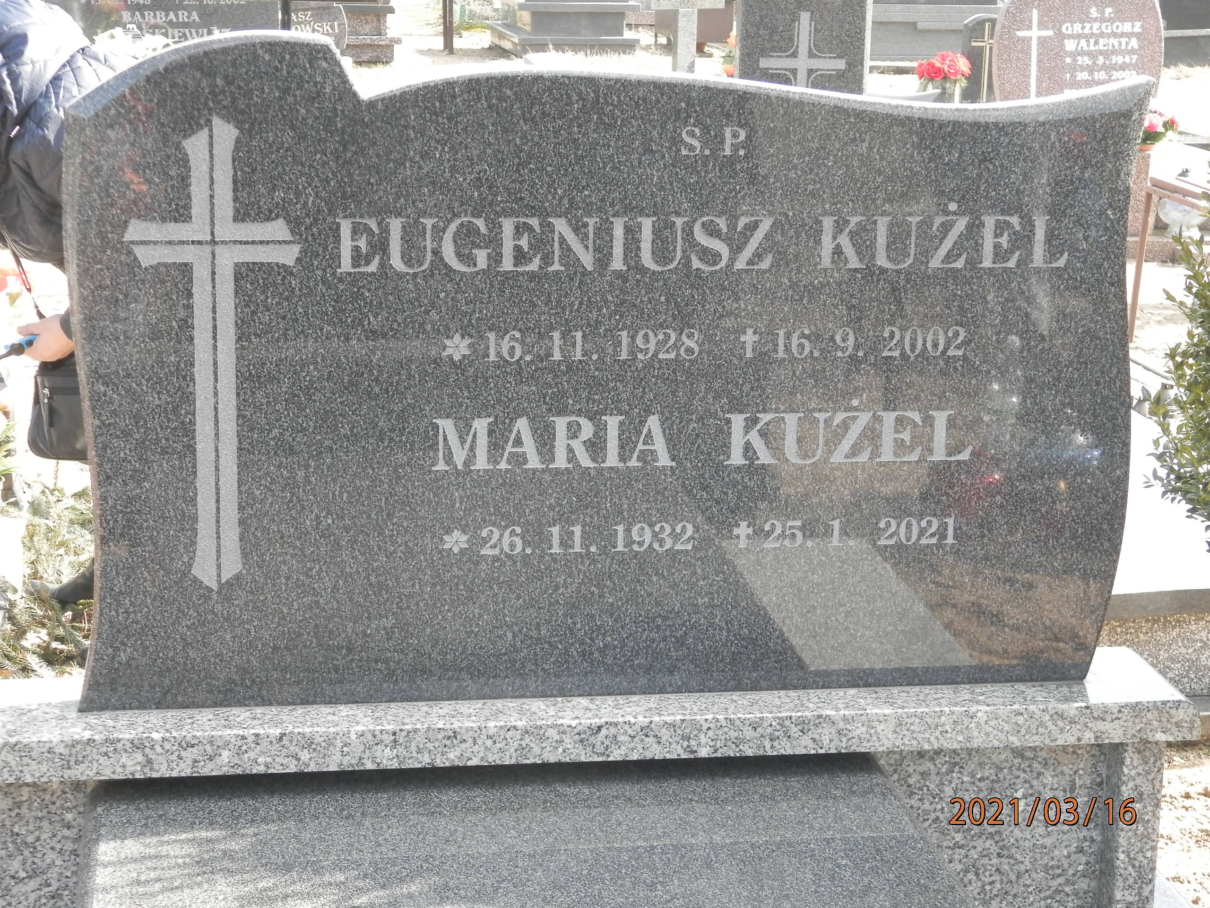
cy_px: 454
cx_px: 605
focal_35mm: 68
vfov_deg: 21.6
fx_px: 2377
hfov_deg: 28.6
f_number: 4
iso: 200
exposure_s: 1/125
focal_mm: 12.2
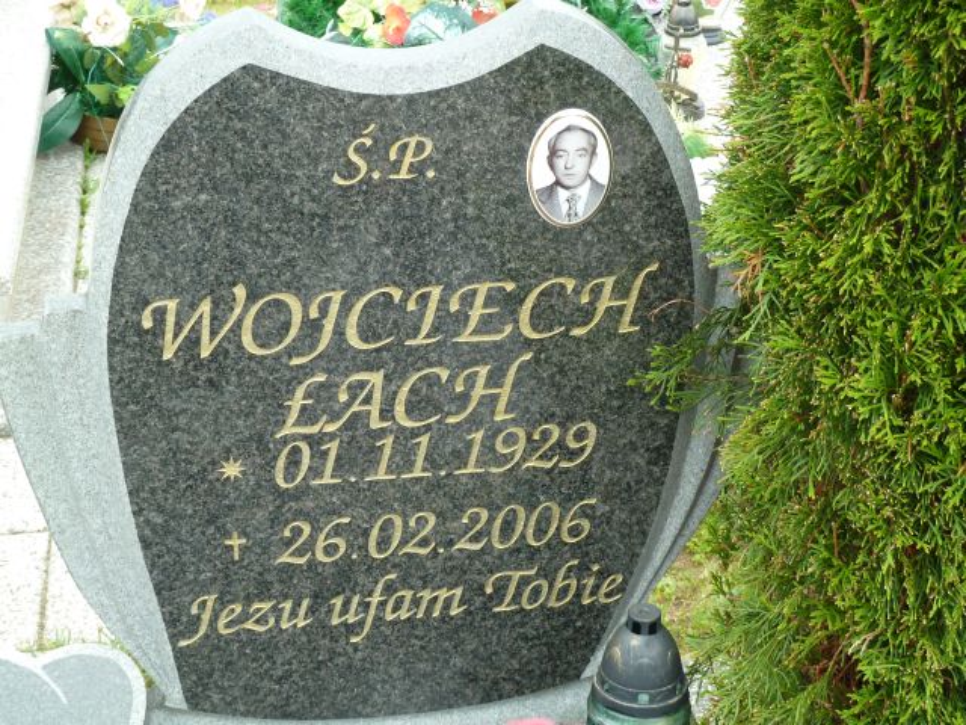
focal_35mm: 67
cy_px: 362
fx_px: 1870
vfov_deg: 21.9
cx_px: 483
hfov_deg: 29.0
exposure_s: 1/40
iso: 100
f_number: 4.1
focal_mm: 11
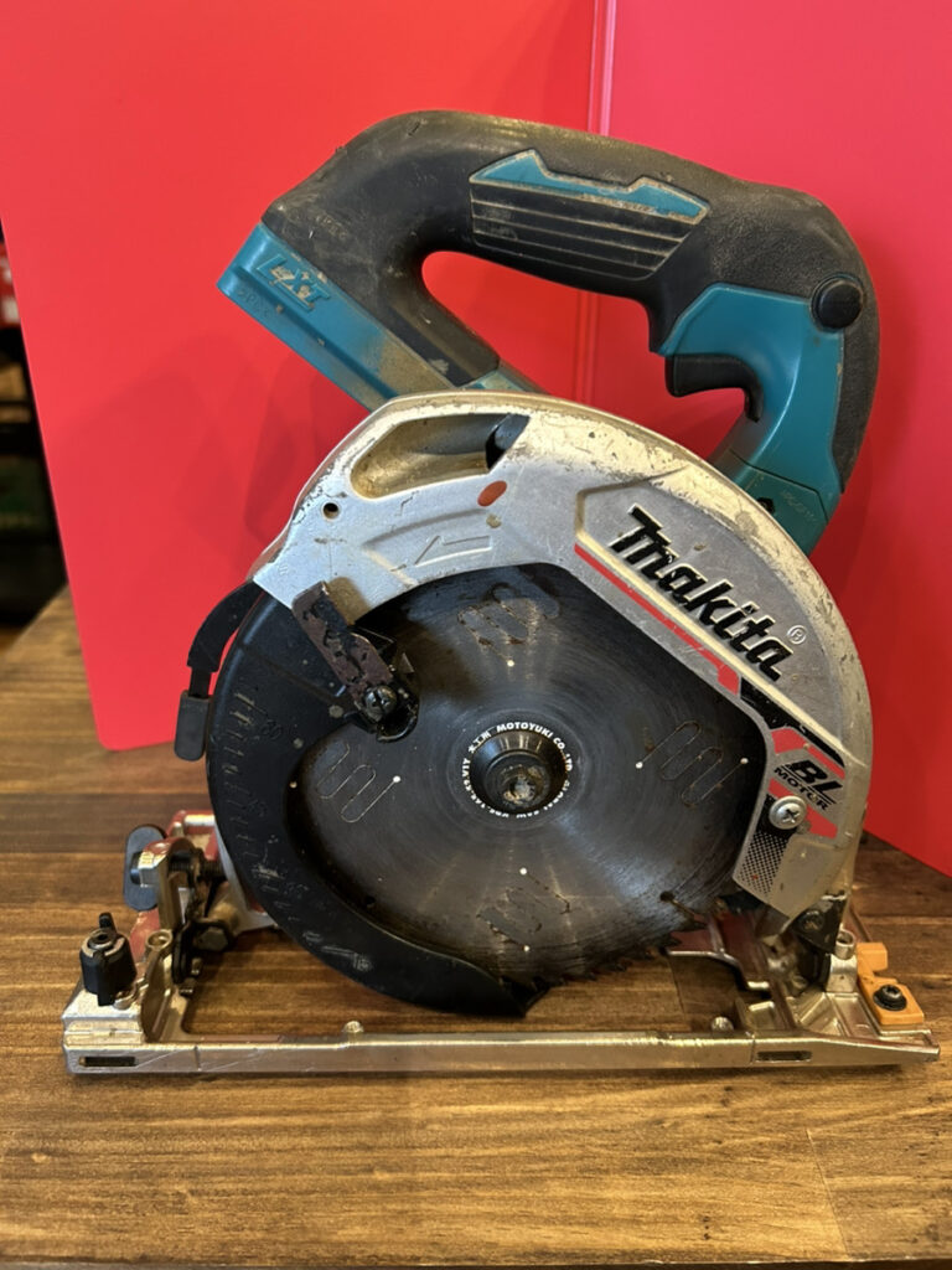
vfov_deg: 67.3
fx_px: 953
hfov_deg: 53.1
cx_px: 476
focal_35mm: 26
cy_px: 635
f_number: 1.5
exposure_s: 1/50
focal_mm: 5.7
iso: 500
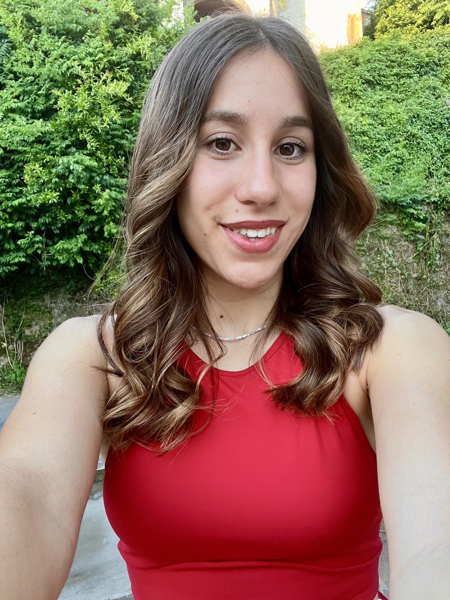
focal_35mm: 30
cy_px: 300
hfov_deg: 46.8
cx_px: 225
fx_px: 520
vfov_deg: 60.0
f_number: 2.2
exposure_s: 1/77
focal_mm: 2.71
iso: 100
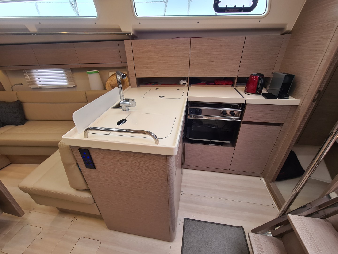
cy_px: 127
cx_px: 169
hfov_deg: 106.2
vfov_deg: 89.9
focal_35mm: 13
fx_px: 127
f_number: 2.2
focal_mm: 2.2
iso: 100
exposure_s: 1/50
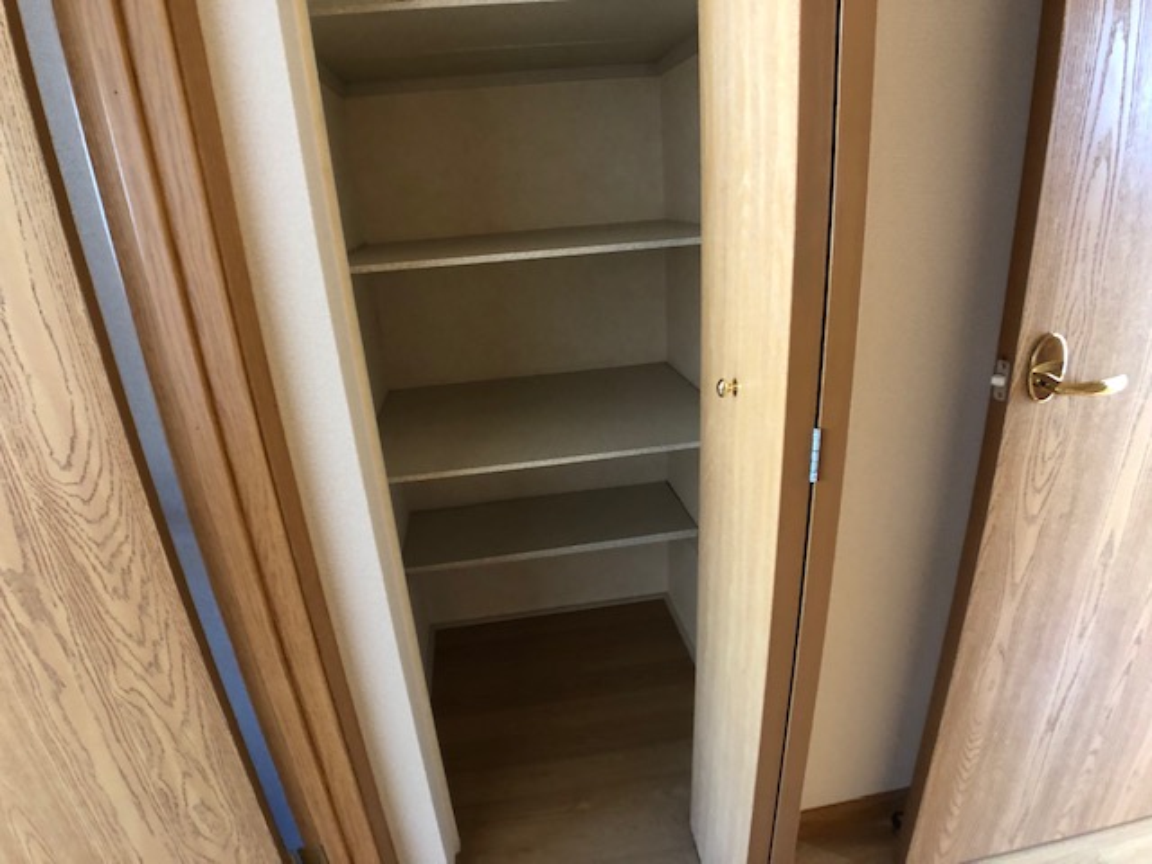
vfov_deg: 49.7
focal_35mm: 28
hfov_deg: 63.4
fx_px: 932
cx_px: 576
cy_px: 432
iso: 64
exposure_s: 1/15
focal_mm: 4
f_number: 1.8
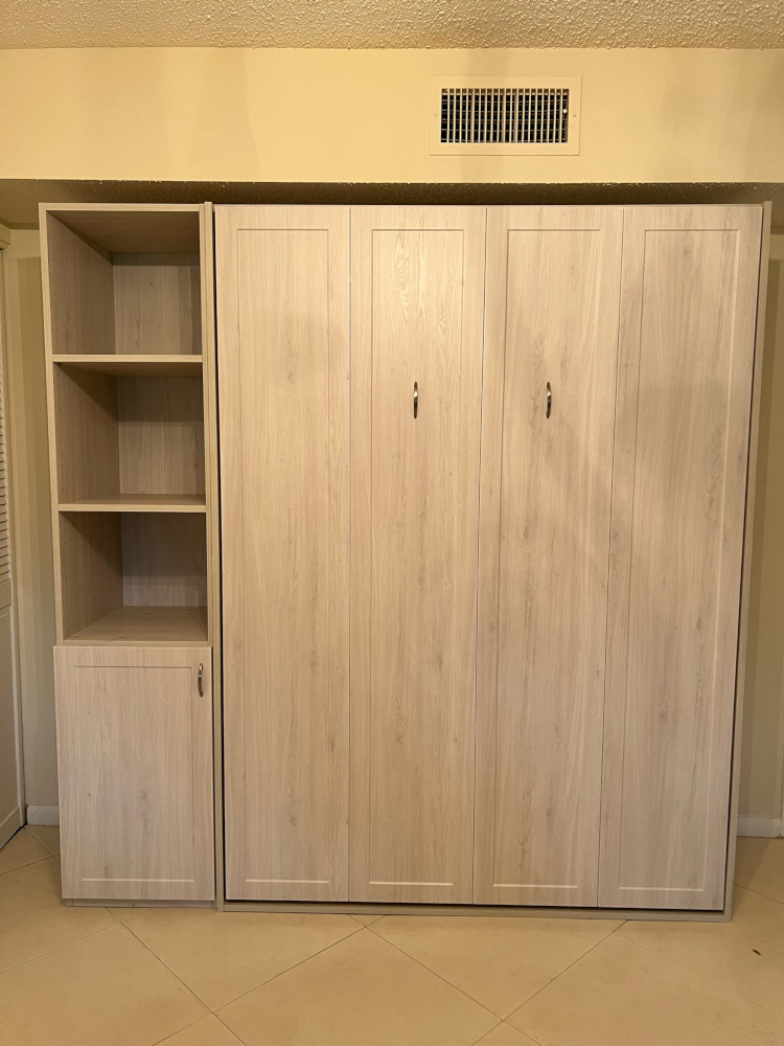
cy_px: 523
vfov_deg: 67.3
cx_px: 392
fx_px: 785
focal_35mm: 26
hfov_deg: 53.1
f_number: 1.5
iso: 80
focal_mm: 5.7
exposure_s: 1/60
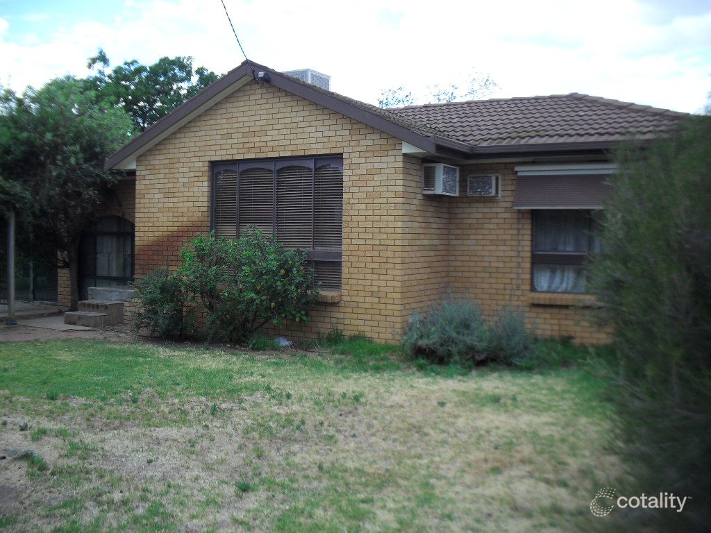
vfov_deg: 40.7
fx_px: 719
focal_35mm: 35
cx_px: 356
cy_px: 266
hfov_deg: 52.6
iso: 100
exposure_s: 1/180
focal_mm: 6.3
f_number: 3.2
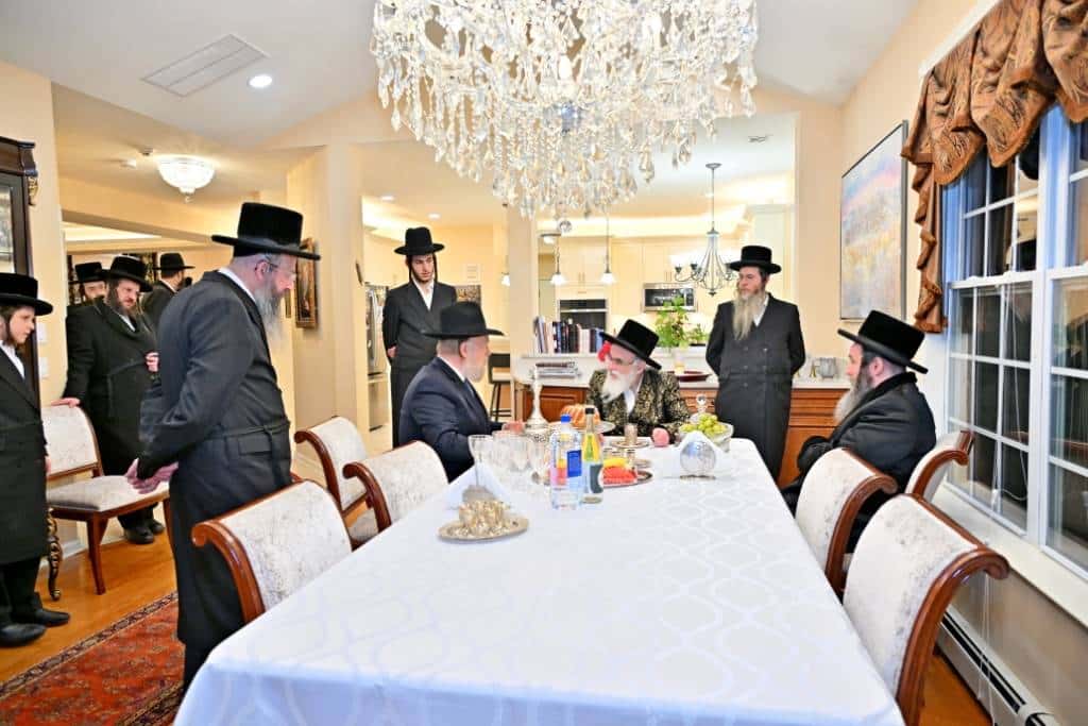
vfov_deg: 53.1
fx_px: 725
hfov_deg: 73.7
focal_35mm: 24
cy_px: 363
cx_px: 544
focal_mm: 24
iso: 640
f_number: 4
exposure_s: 1/200
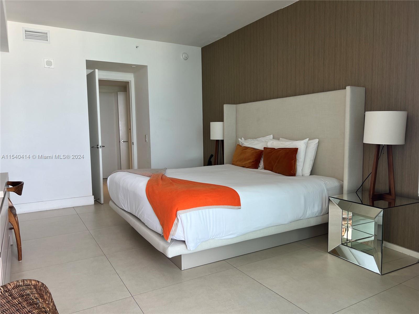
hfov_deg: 67.3
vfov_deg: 53.1
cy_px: 157
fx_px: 315
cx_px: 210
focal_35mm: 26
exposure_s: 1/121
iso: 40
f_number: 1.5
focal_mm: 5.7
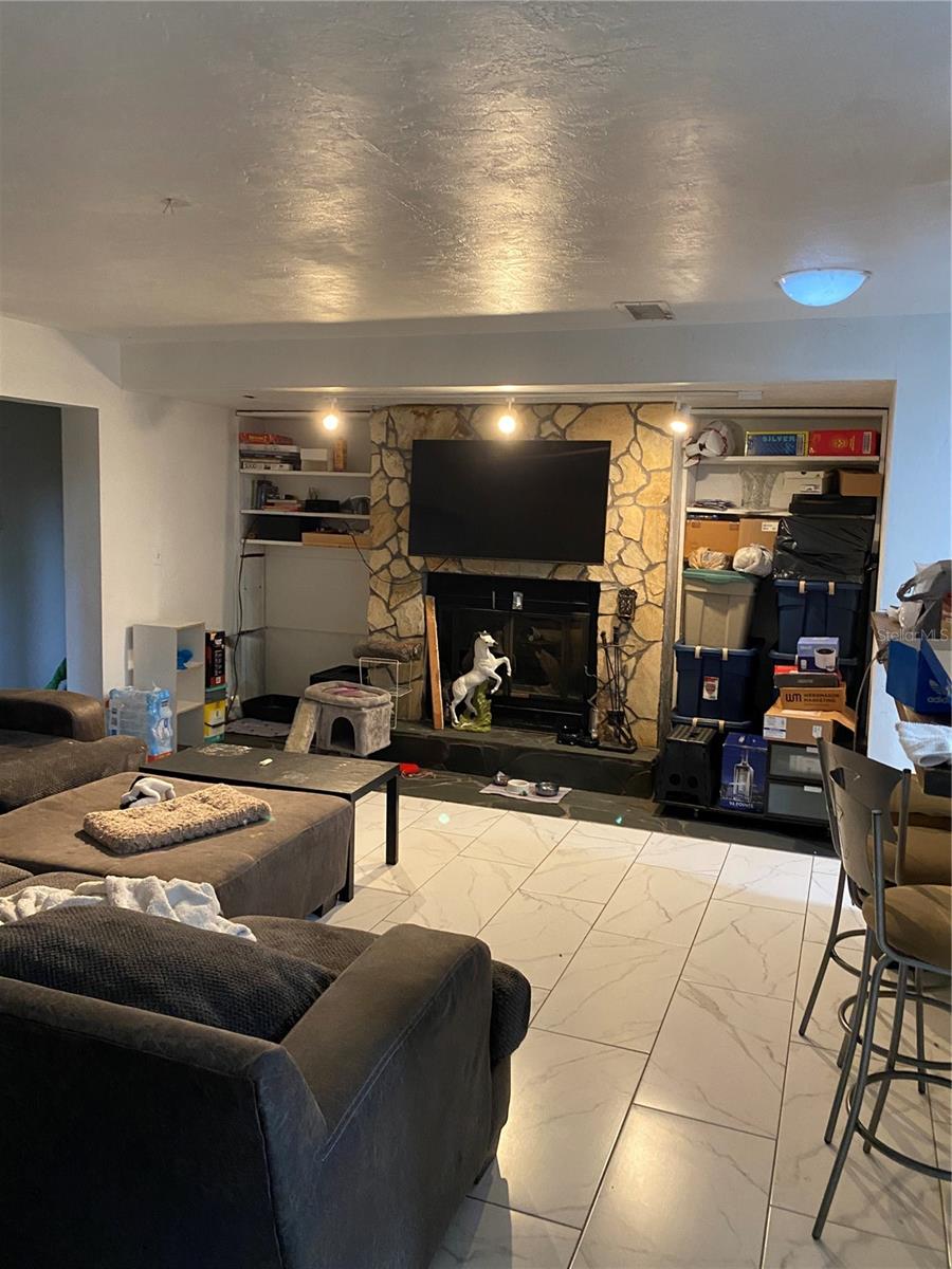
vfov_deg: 67.3
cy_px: 634
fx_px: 953
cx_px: 476
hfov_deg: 53.1
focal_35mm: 26
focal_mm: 4.25
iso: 500
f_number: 1.8
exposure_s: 1/60
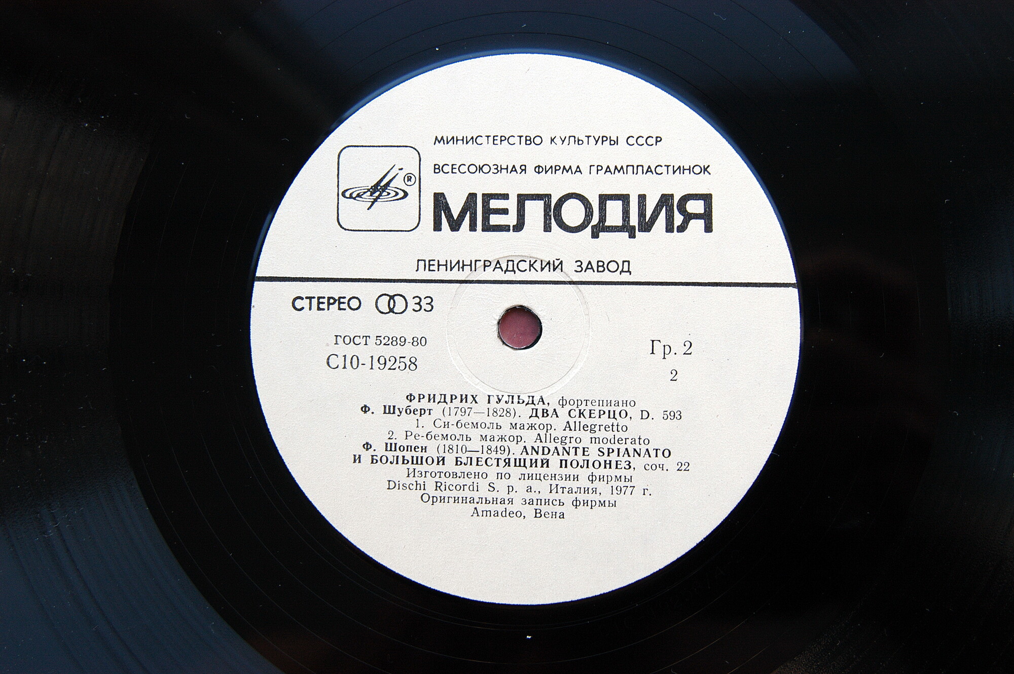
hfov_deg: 37.9
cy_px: 337
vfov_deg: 25.7
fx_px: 1477
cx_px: 507
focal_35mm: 52
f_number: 5
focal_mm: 35
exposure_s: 1/100
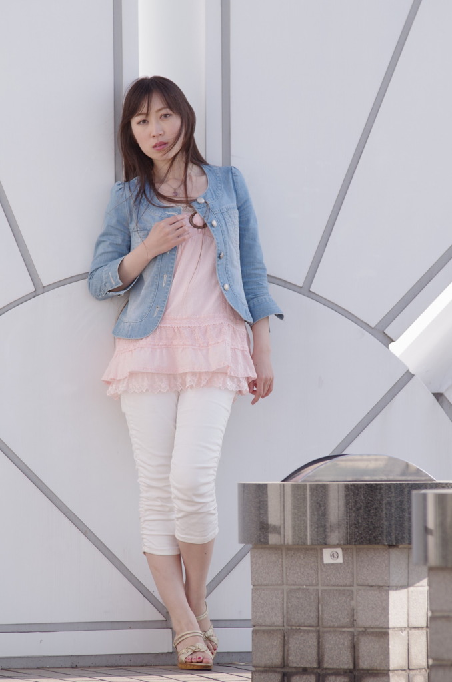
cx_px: 226
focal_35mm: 300
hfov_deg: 4.6
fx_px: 5677
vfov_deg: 6.9
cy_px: 341
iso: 200
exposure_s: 1/400
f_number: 4.5
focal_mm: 200
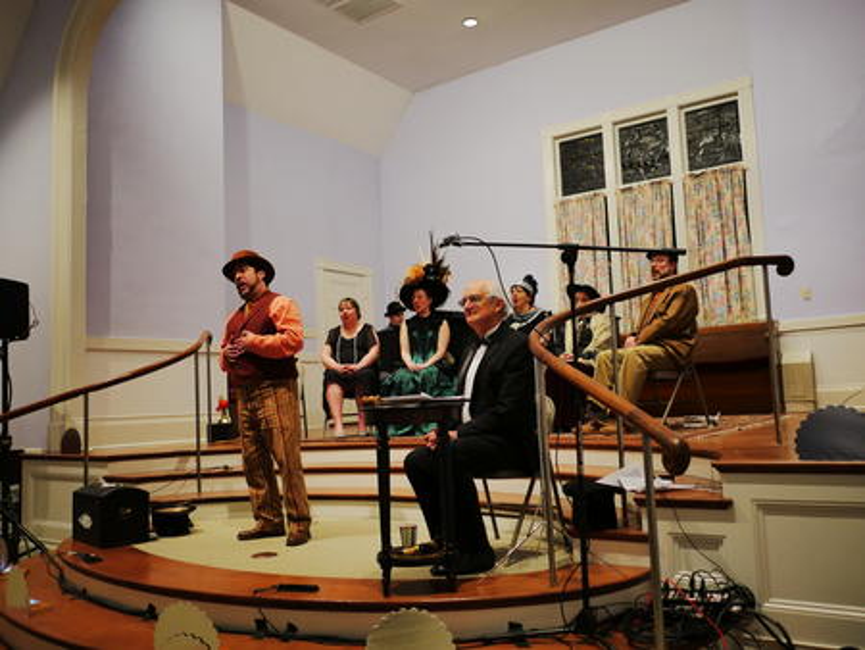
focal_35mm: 30
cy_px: 325
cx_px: 432
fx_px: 750
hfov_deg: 59.9
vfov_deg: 46.8
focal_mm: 15
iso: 400
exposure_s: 1/60
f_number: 1.7
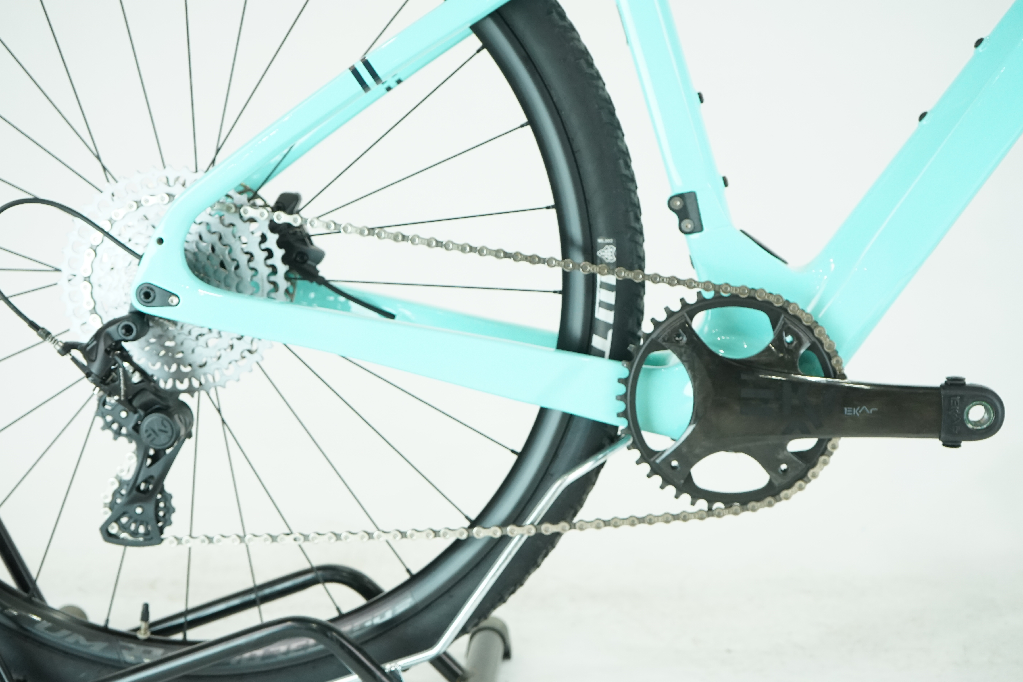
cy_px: 354
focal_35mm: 51
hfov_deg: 38.9
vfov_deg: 26.5
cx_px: 491
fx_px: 1449
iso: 1600
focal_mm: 48
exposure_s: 1/200
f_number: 5.6
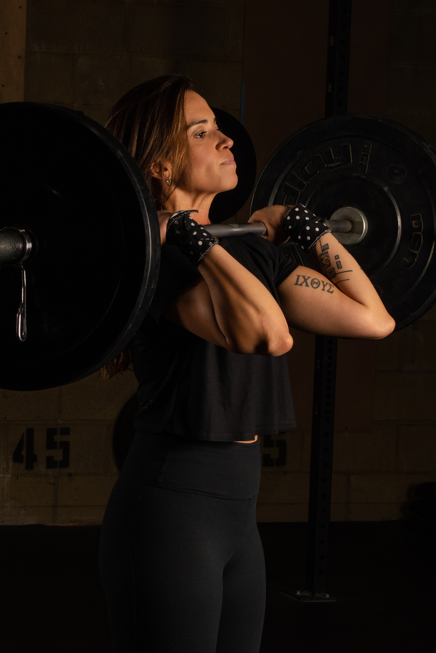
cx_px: 218
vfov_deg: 23.1
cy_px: 326
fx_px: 1599
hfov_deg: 15.5
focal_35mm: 88
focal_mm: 88
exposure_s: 1/200
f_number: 16
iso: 640
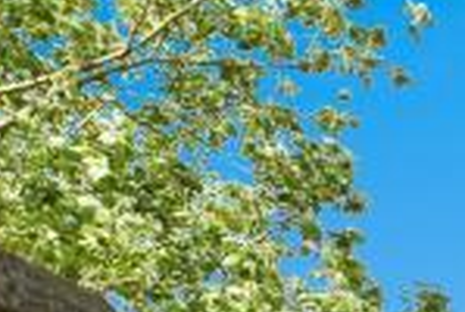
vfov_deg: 9.5
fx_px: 1242
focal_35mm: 96
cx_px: 1401
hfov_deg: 11.4
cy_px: 1044
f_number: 8
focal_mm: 14
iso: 200
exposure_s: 1/250
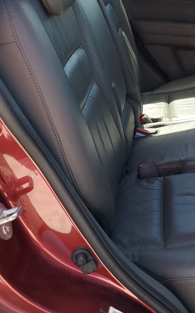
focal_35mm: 56
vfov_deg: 35.9
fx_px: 476
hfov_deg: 20.9
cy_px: 102
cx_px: 258
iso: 50
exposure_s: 1/294
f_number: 1.5
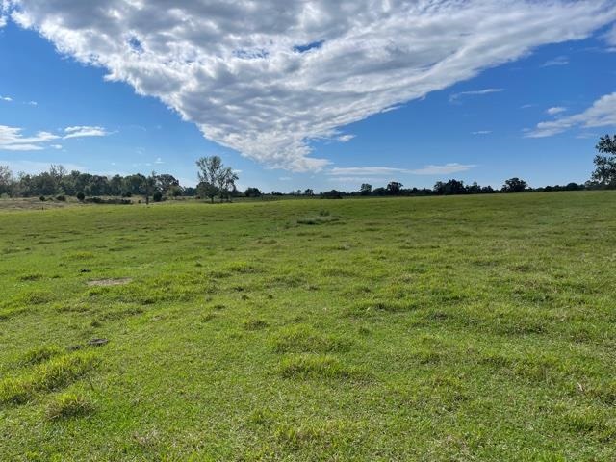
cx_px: 308
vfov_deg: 53.1
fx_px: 463
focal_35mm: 26
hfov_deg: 67.3
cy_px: 231
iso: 32
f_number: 1.6
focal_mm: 5.1
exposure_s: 1/6579
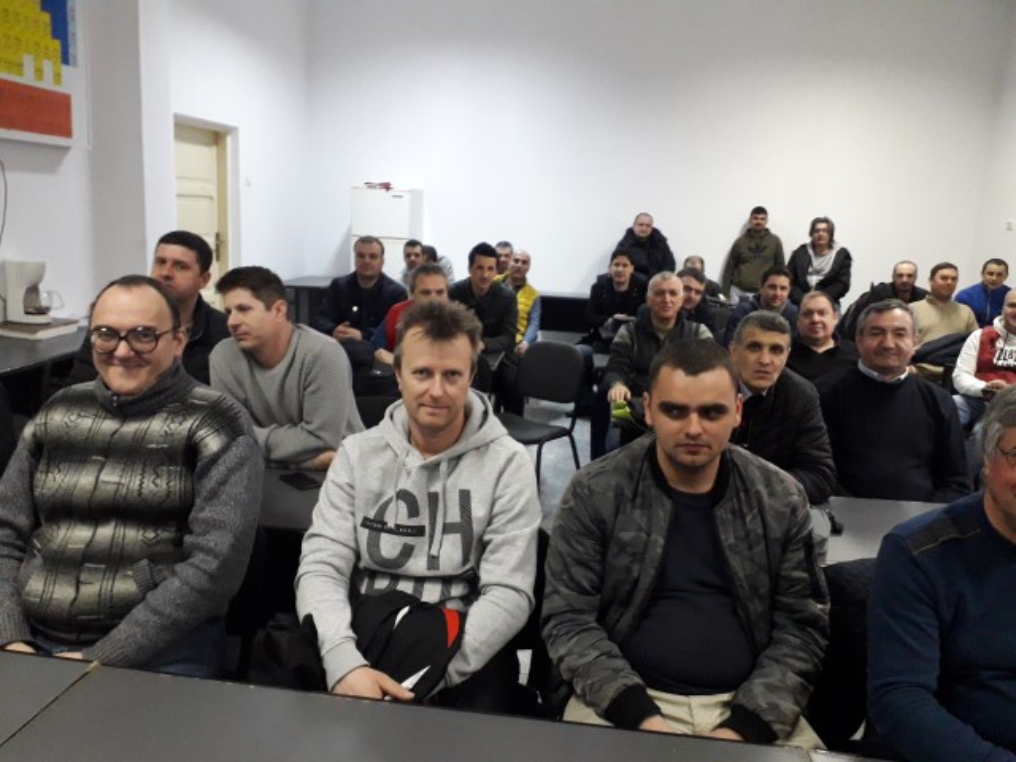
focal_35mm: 27
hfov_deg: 65.3
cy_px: 381
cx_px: 508
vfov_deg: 51.4
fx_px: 792
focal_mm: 3.6
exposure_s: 1/25
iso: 400
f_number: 1.9
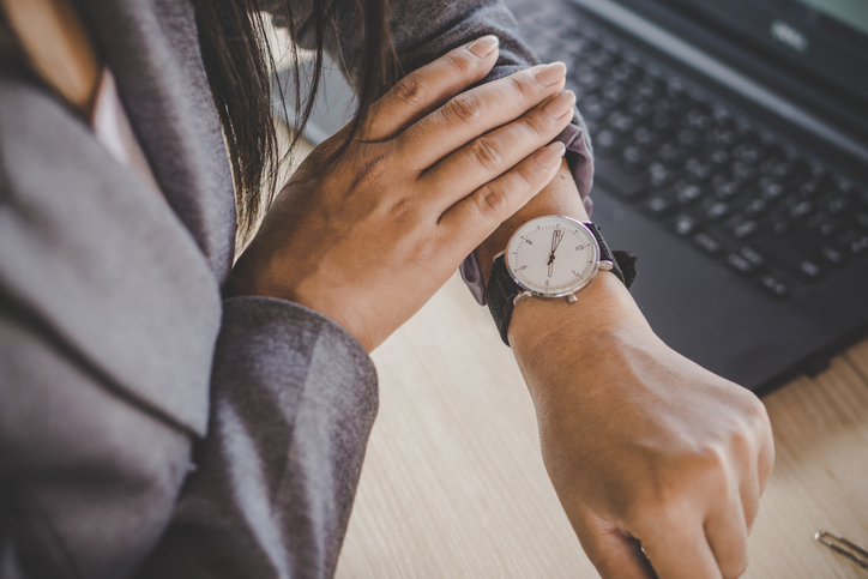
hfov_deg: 27.0
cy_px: 290
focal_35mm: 75
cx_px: 434
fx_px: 1809
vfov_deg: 18.2
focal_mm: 50
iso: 100
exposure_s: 1/100
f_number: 2.2
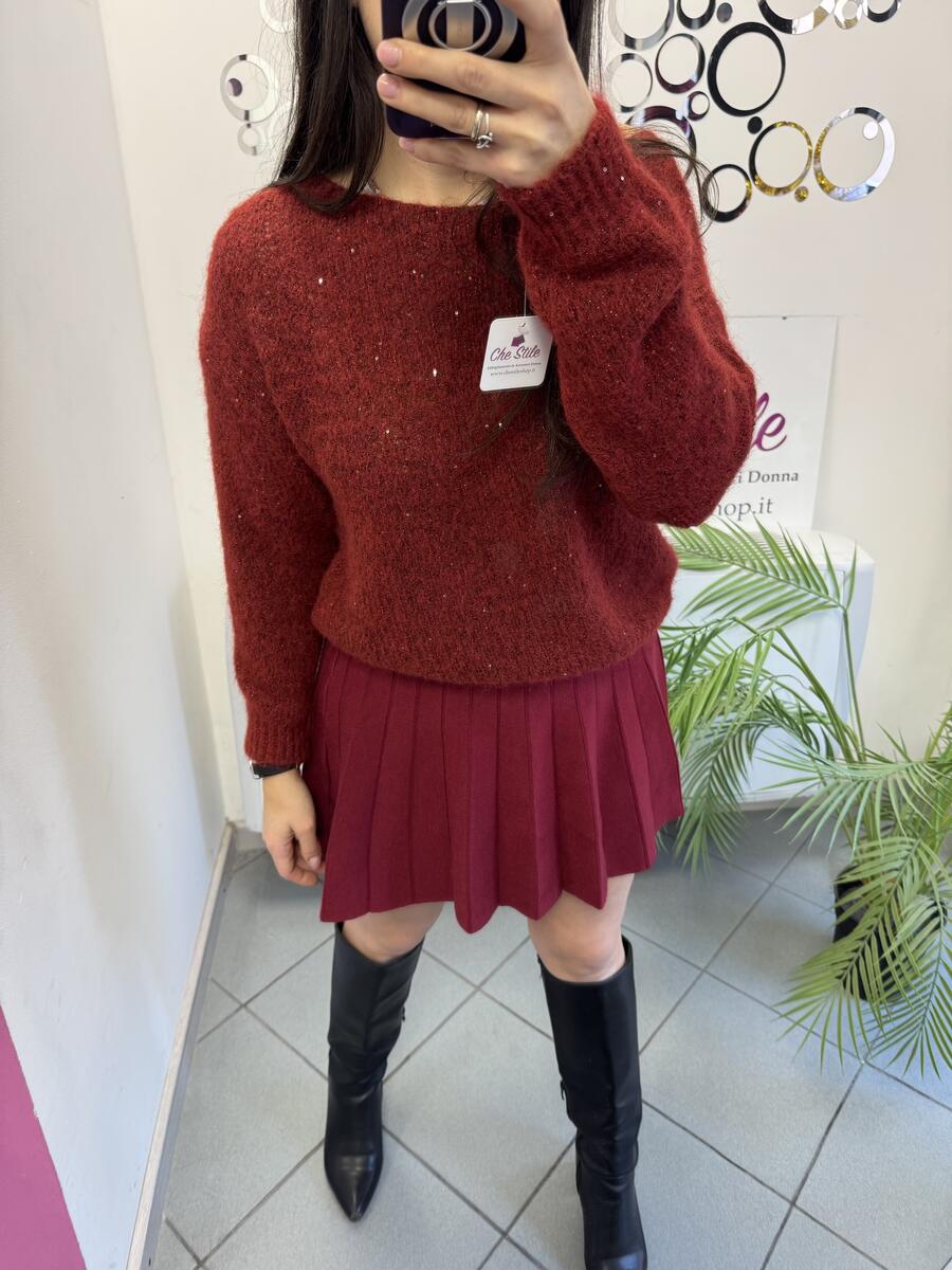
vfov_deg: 71.6
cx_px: 476
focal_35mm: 24
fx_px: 880
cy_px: 635
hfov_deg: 56.8
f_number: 1.78
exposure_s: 1/50
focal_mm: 6.76
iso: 125
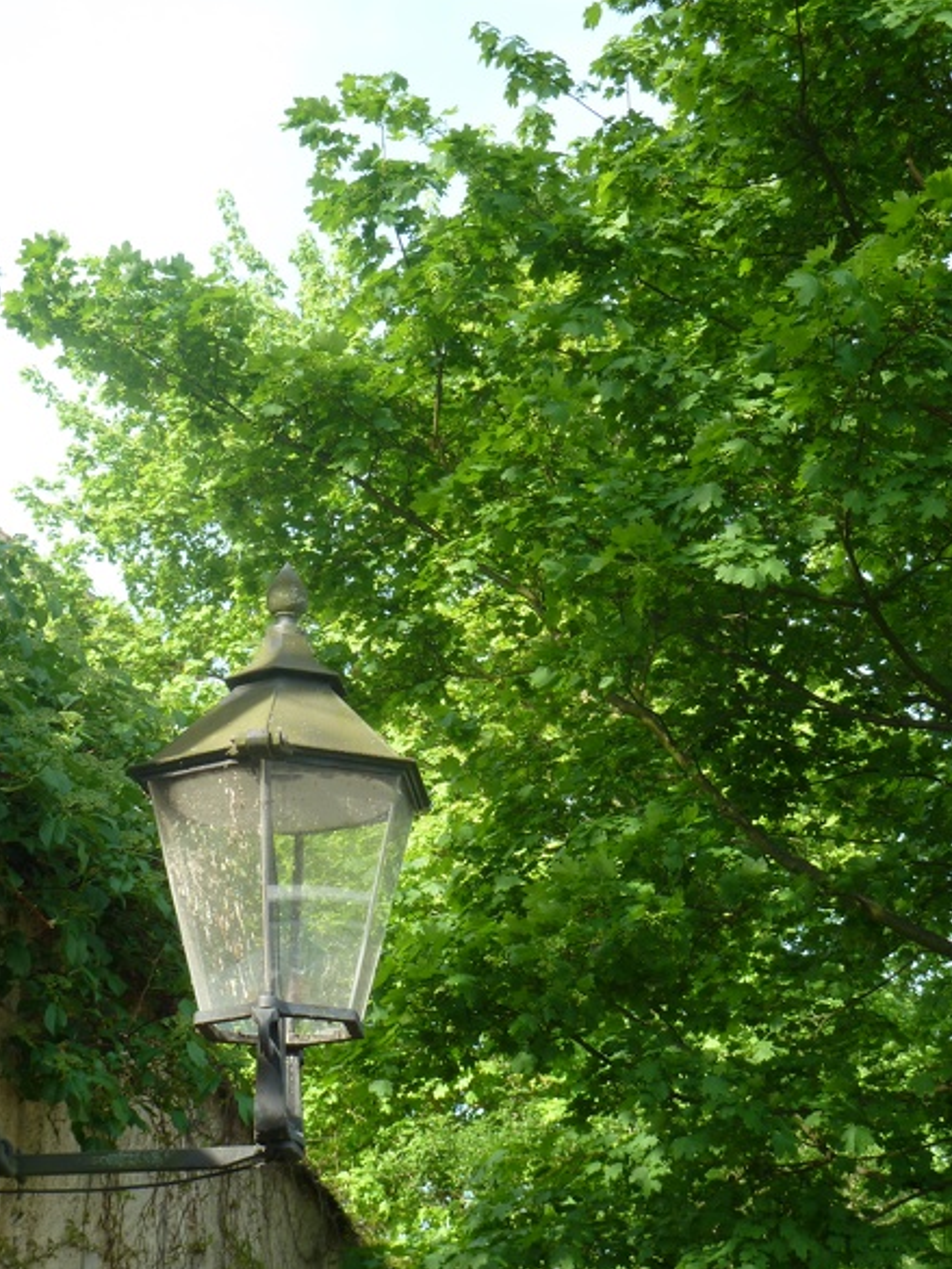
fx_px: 2493
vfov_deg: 28.6
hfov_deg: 21.6
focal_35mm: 68
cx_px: 474
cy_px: 638
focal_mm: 11
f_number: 4.1
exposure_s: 1/100
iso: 80
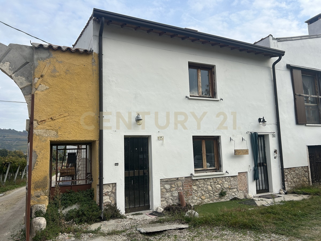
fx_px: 241
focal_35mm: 26
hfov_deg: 67.3
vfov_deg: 53.1
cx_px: 160
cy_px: 120
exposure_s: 1/2457
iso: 50
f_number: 1.5
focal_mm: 5.7
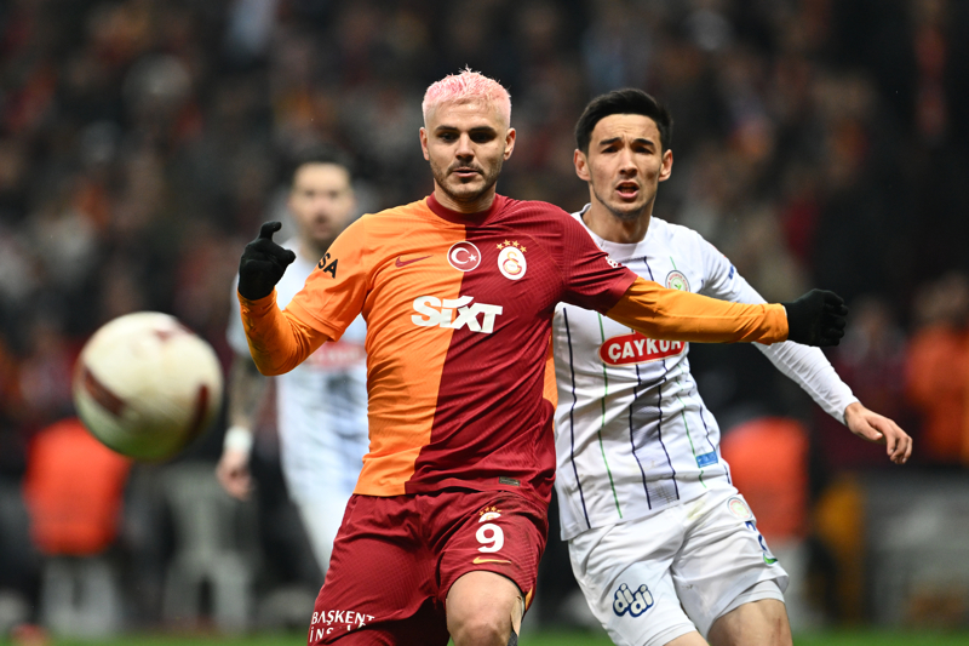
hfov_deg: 5.2
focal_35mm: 400
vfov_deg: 3.4
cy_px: 323
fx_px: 10764
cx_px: 484
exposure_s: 1/1250
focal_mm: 400
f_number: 3.2
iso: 2200
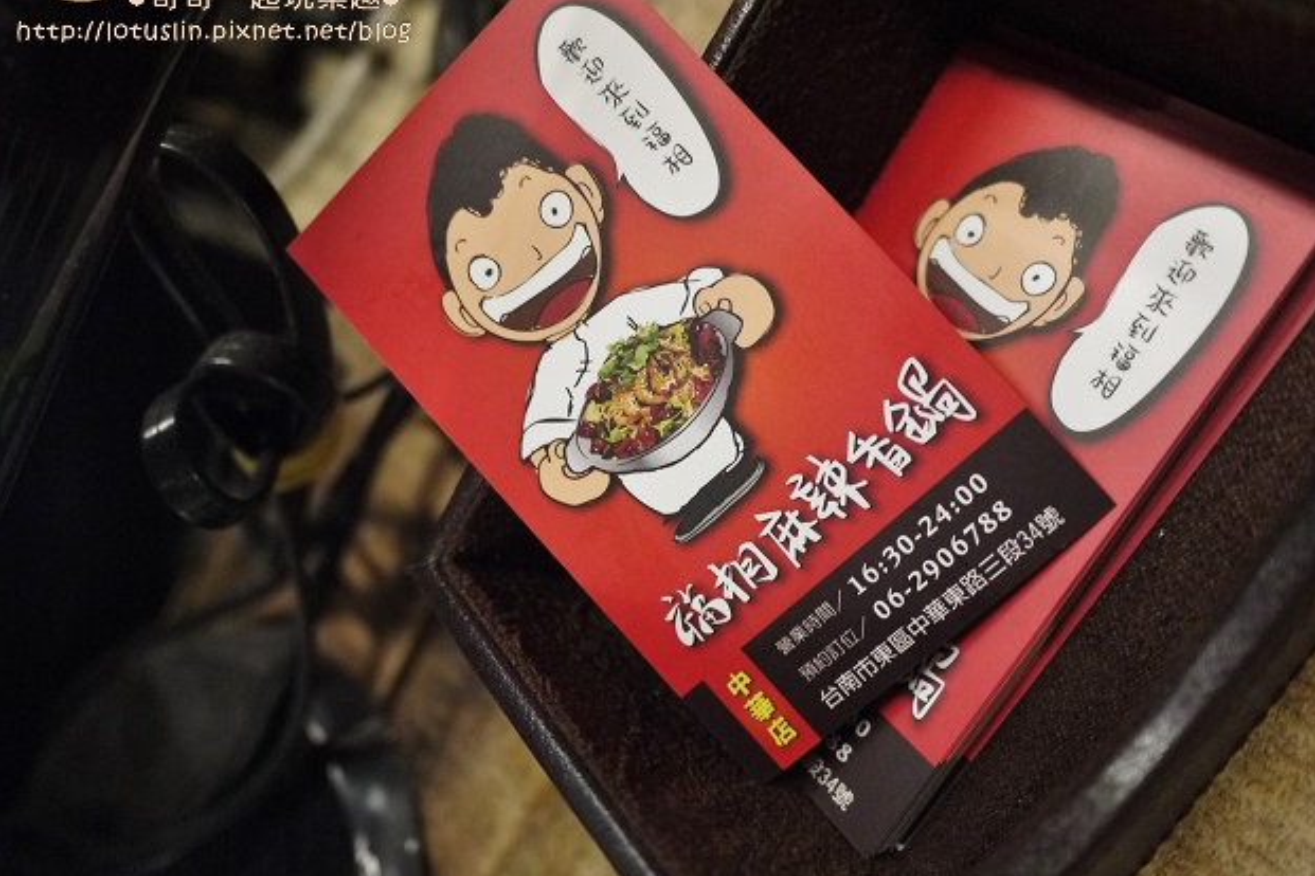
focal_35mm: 30
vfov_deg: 43.6
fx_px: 1096
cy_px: 402
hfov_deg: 61.9
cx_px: 675
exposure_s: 1/30
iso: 800
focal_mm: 14
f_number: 2.5
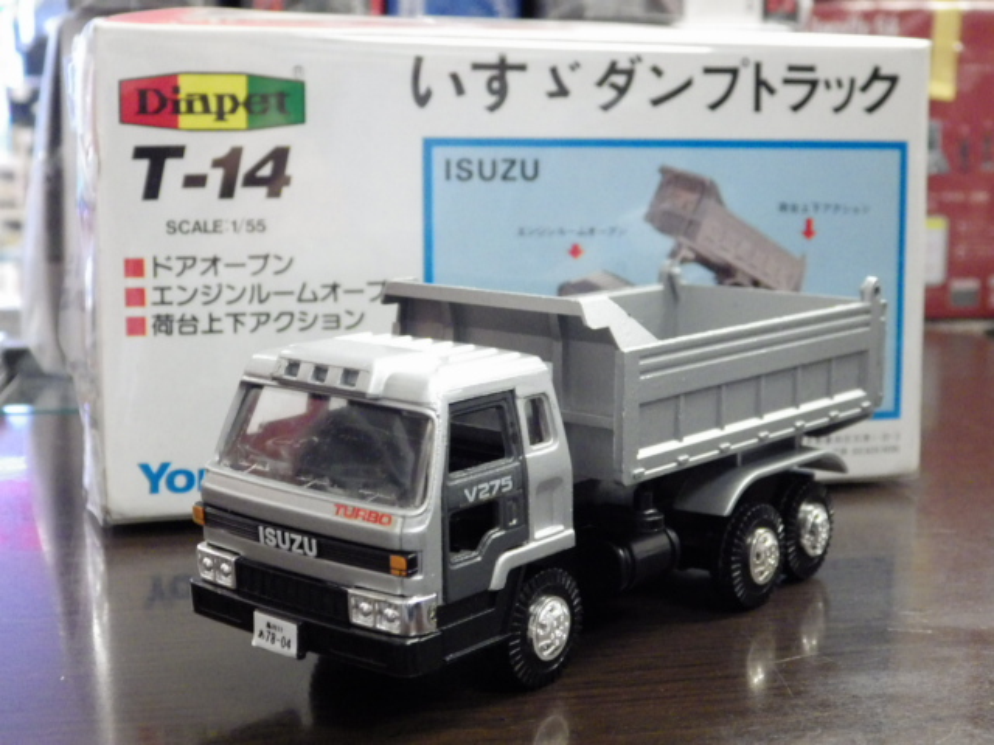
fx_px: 1694
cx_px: 497
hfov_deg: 32.7
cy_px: 372
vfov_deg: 24.8
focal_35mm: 59
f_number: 4
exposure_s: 1/25
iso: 1000
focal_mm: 10.7
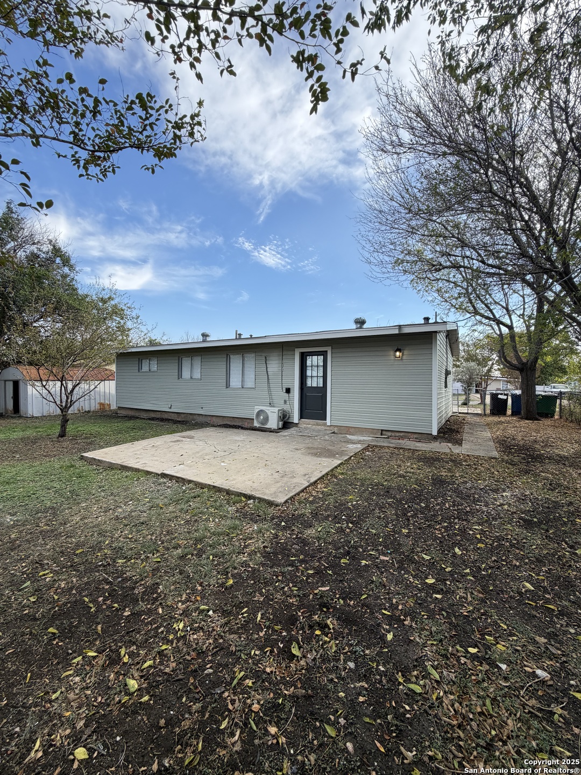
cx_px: 290
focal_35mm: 14
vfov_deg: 102.1
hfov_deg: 85.7
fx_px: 313
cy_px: 388
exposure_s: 1/613
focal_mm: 2.22
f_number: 2.2
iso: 40
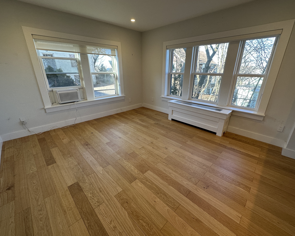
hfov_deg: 96.8
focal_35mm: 15
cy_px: 117
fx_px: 131
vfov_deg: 84.0
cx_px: 152
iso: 100
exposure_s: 1/120
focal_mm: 2.22
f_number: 2.2
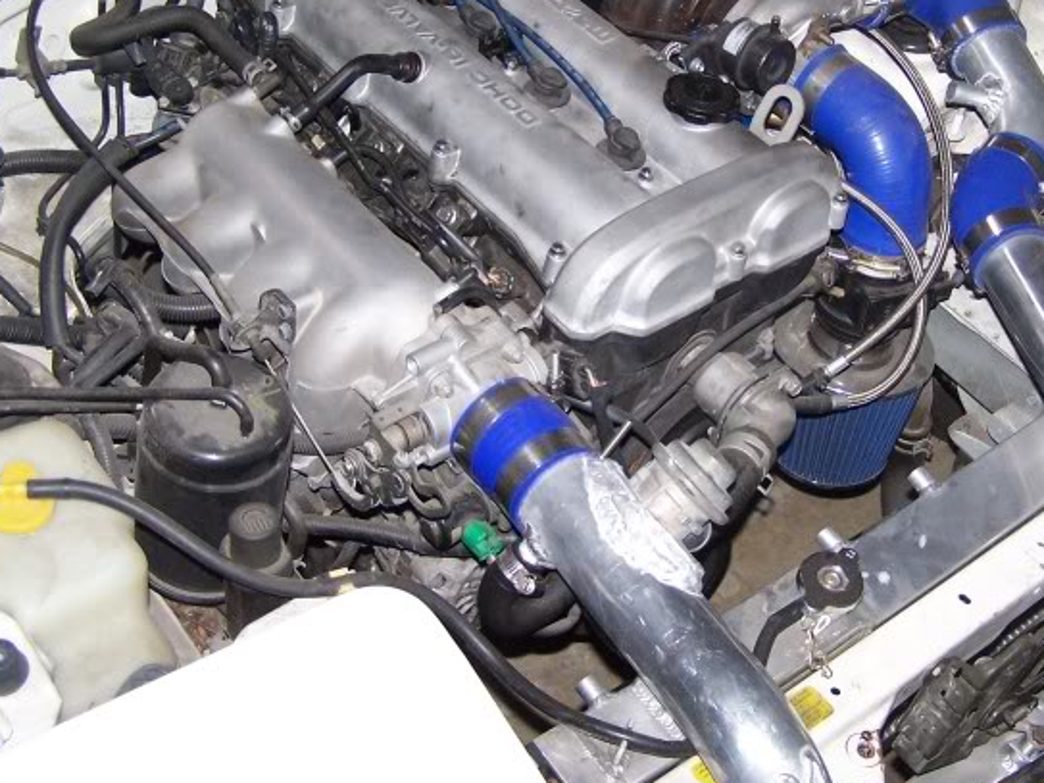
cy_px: 248
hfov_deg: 34.3
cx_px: 619
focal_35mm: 56
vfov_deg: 25.9
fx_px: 1689
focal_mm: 6.3
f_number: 2.8
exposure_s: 1/60
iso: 140
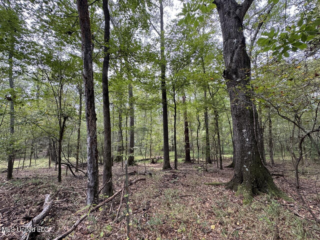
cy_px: 120
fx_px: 129
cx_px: 160
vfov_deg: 85.7
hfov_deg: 102.1
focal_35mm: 14
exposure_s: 1/99
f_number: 2.2
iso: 80
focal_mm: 2.22
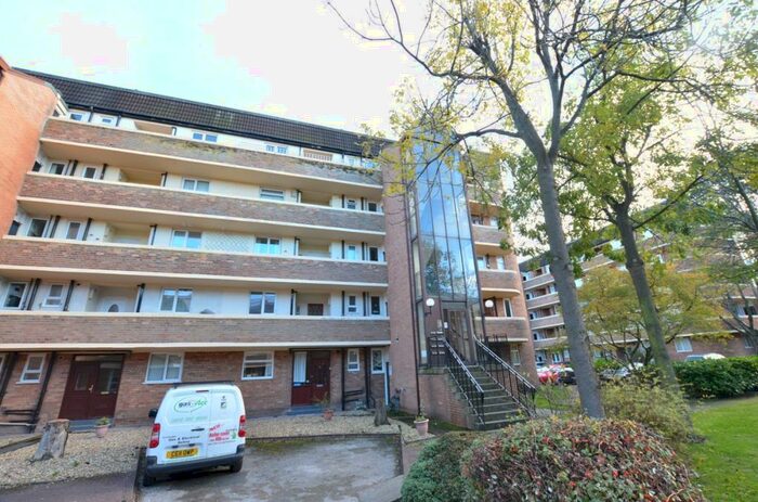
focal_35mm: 15
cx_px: 379
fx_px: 315
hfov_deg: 100.5
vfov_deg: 77.0
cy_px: 251
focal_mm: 10
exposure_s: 1/160
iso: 800
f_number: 6.3
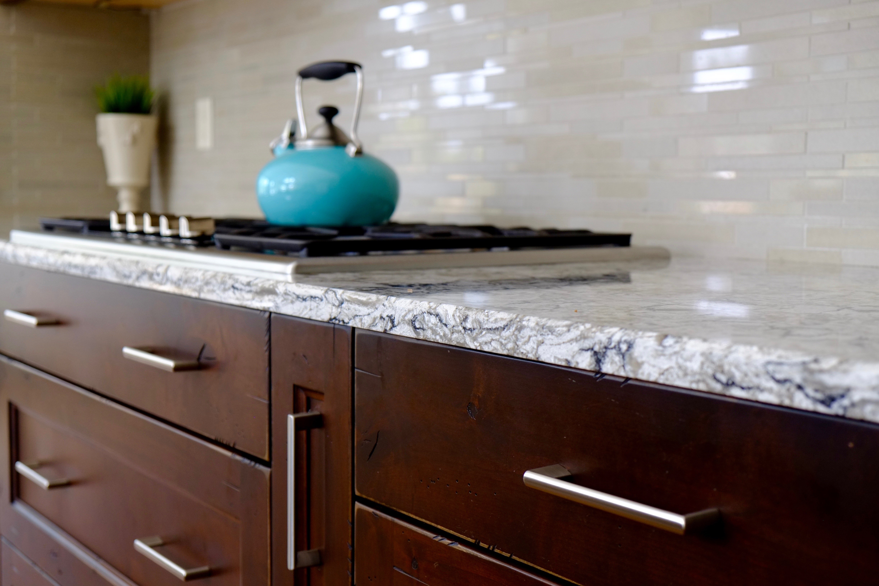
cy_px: 293
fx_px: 1099
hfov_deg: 43.6
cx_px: 440
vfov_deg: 29.9
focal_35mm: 45
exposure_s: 1/38
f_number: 3.6
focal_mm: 30.2
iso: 500
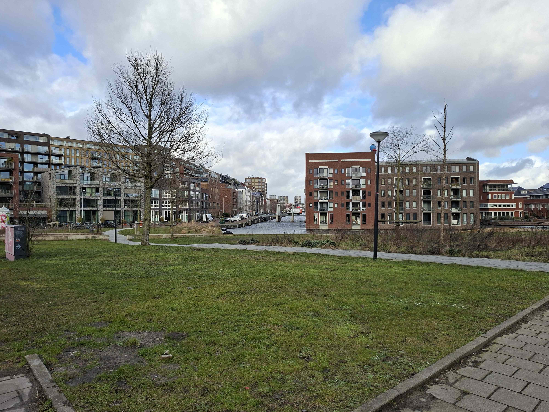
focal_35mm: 23
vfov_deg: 58.9
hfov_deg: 73.9
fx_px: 365
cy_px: 206
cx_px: 274
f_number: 1.8
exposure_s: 1/962
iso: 50
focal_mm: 5.54
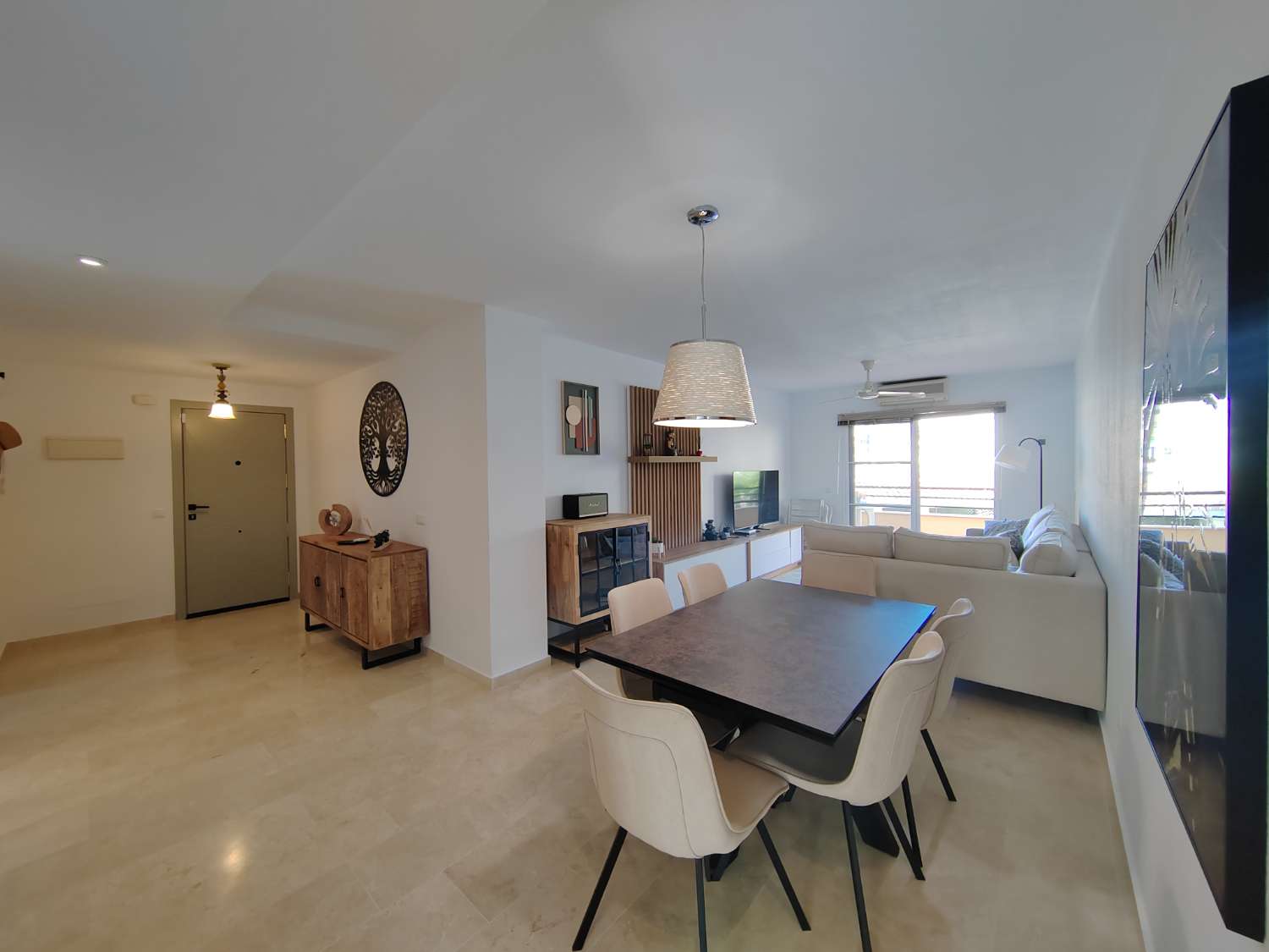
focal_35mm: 13
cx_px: 634
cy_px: 476
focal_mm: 2.16
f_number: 2.2
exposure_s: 1/50
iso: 200
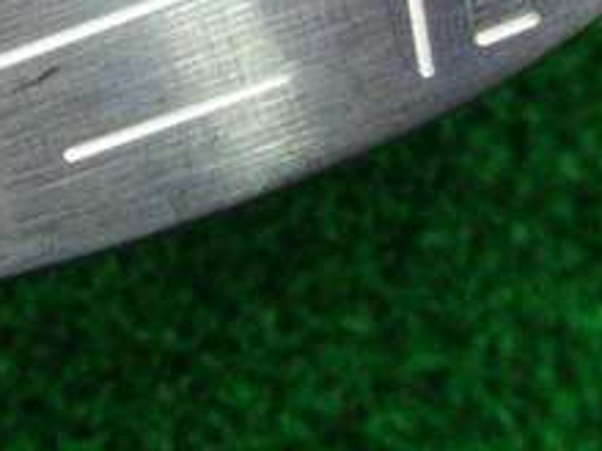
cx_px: 104
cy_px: -206
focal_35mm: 108
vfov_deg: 13.0
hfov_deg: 18.0
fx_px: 1877
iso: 400
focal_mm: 6.42
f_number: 3.6
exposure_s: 1/30
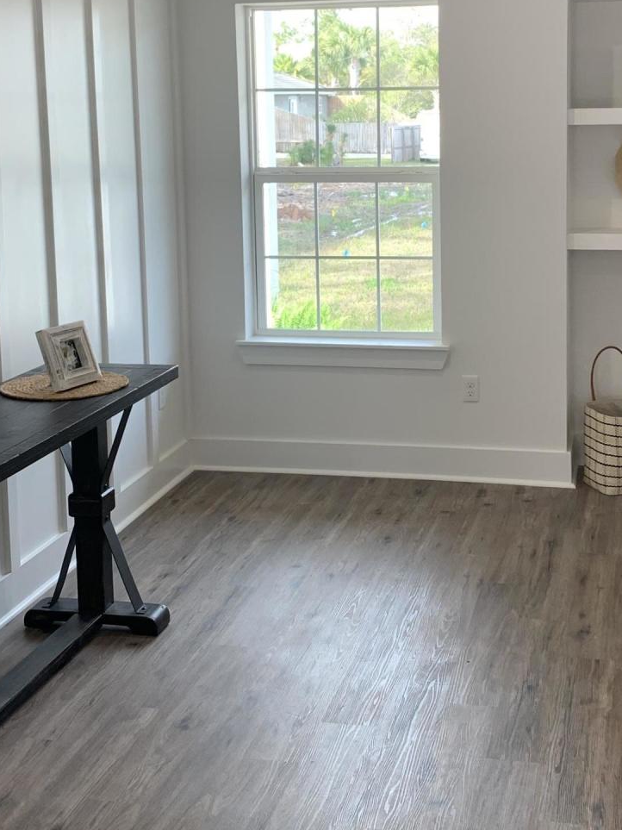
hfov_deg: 27.0
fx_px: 1294
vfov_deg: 35.2
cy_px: 285
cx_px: 351
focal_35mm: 54
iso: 64
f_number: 1.8
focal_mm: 4.25
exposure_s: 1/120
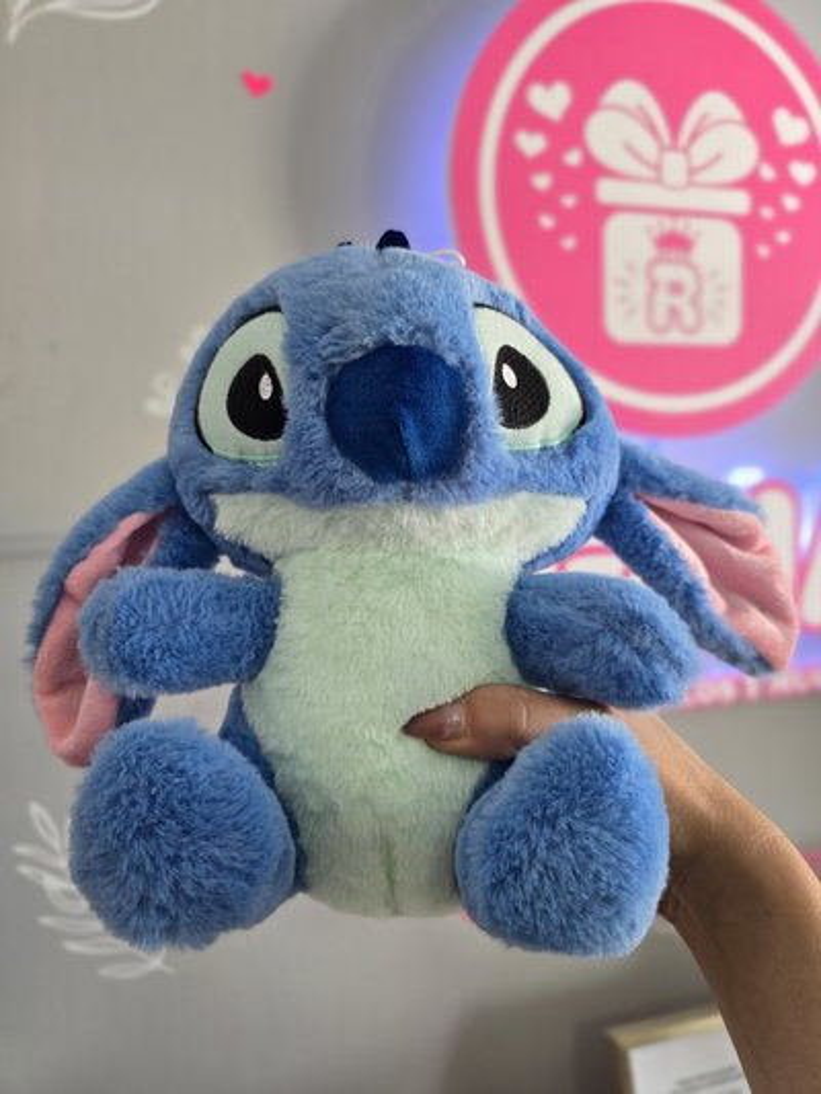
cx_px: 410
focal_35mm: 23
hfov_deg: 58.9
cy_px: 547
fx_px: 727
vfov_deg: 73.9
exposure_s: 1/120
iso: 100
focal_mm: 6.3
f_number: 1.7
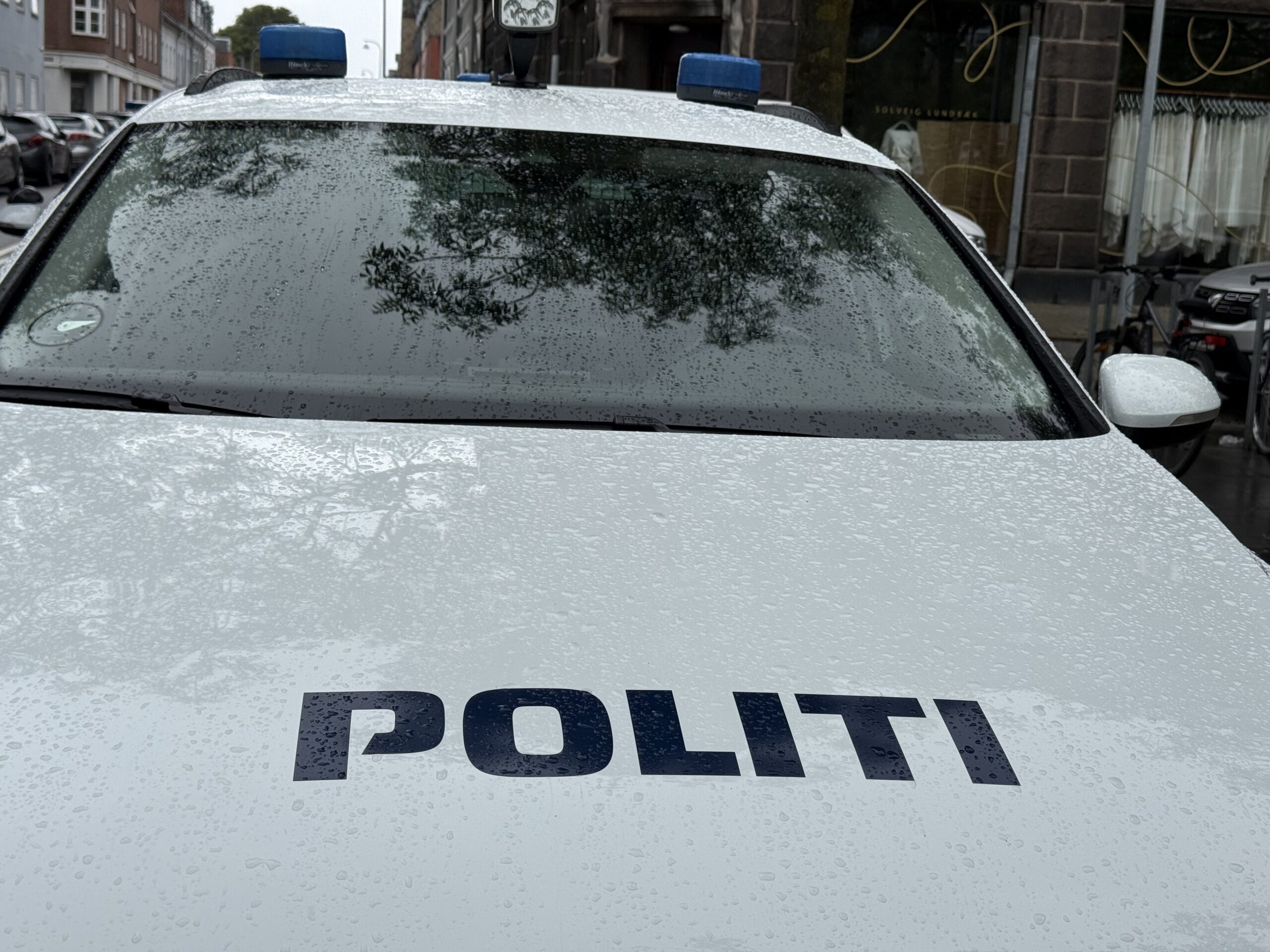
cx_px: 635
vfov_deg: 30.3
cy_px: 476
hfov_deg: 39.7
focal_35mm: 48
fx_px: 1761
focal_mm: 6.76
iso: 80
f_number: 1.78
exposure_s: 1/2865
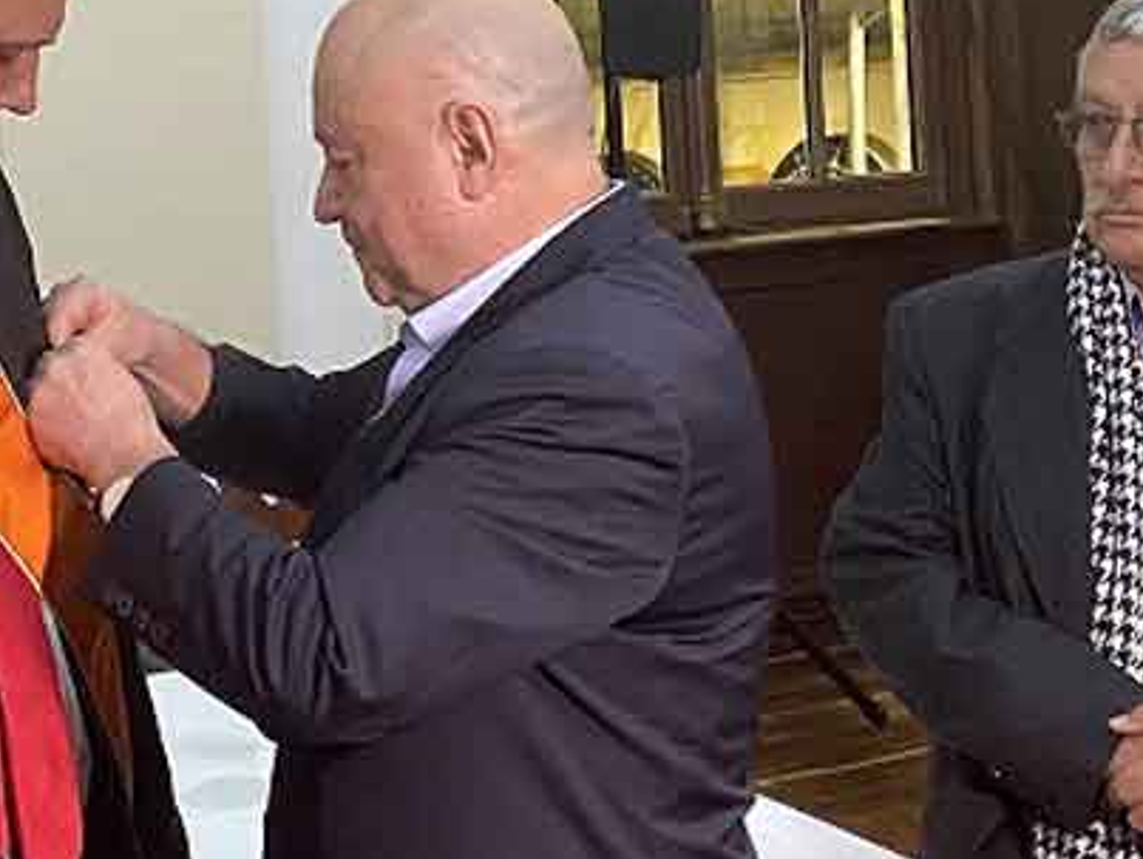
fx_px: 2181
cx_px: -94
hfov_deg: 27.1
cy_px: 57
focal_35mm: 66
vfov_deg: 21.7
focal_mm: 4.25
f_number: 1.8
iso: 500
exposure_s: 1/49
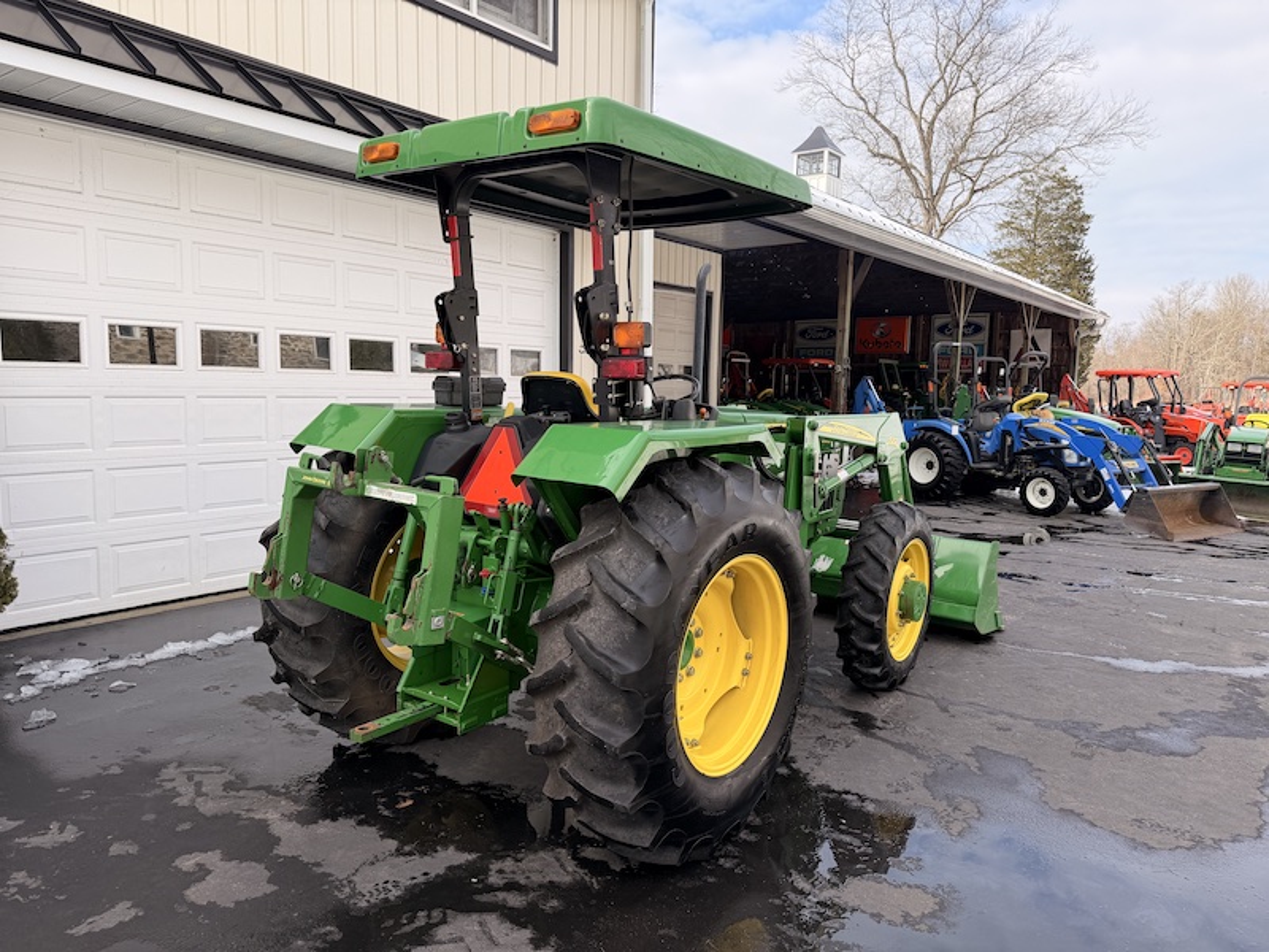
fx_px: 880
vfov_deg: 56.8
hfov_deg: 71.6
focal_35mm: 24
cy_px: 476
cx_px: 634
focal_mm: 6.76
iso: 100
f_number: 1.78
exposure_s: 1/1855
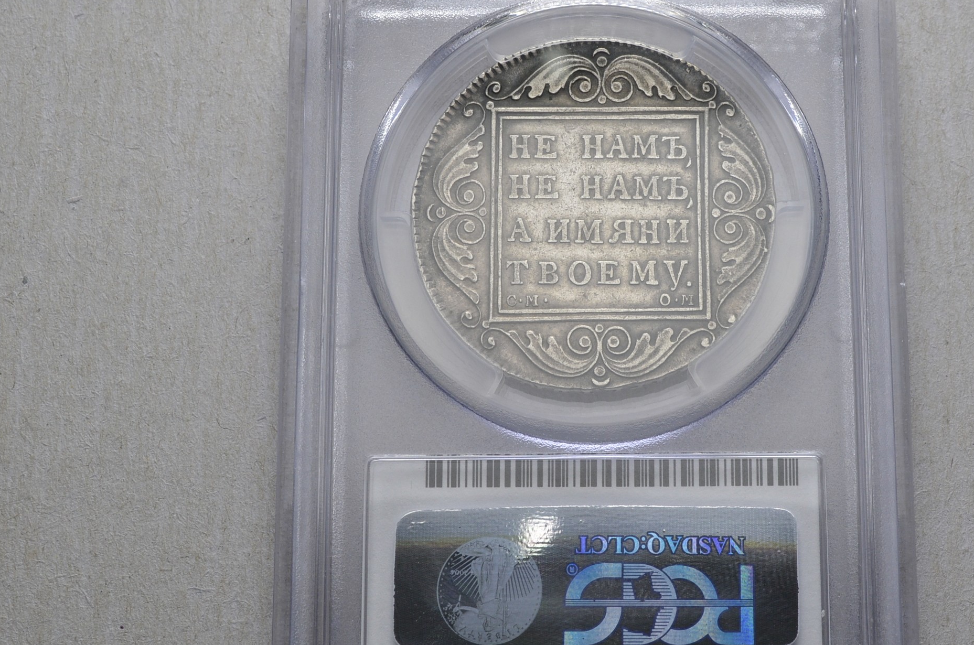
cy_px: 346
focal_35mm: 70
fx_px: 1881
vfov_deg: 19.5
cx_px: 645
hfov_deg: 28.9
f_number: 14
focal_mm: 35
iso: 400
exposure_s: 1/250
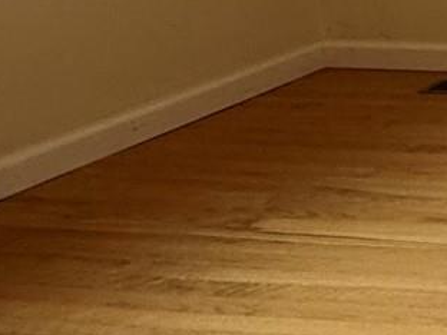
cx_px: 956
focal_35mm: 92
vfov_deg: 15.4
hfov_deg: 15.6
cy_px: -73
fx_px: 1188
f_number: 2.2
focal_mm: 2.22
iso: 200
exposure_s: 1/120
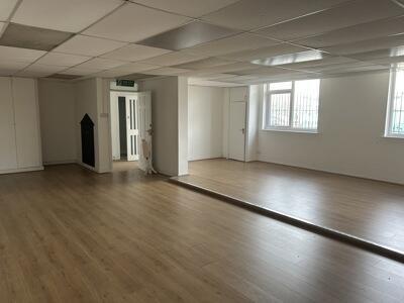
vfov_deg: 53.1
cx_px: 202
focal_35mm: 26
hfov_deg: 67.3
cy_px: 152
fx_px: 303
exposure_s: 1/121
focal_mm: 5.7
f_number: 1.5
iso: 50
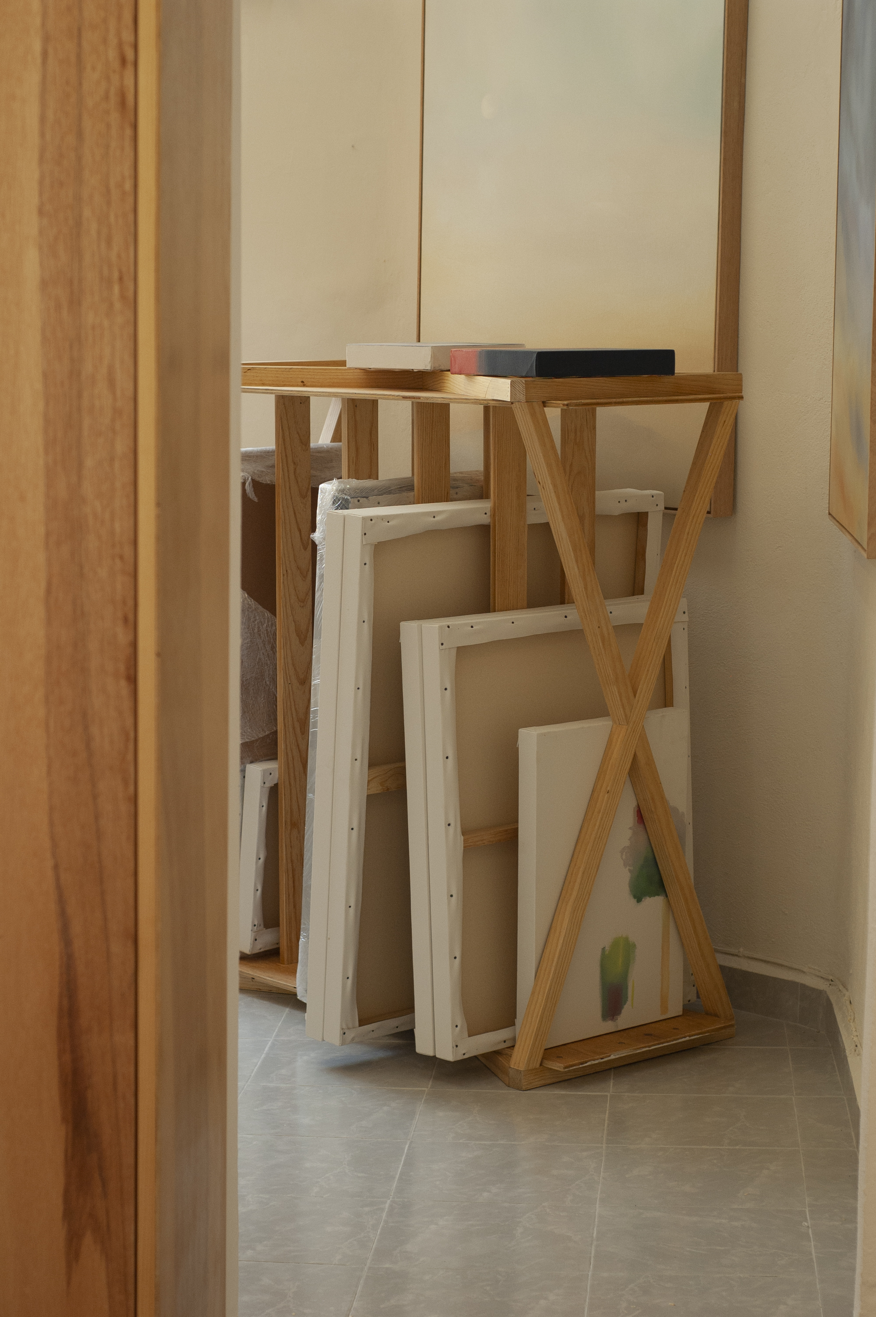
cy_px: 658
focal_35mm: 75
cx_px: 438
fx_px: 2742
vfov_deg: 27.0
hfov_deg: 18.1
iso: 400
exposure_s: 1/125
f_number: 4
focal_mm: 50
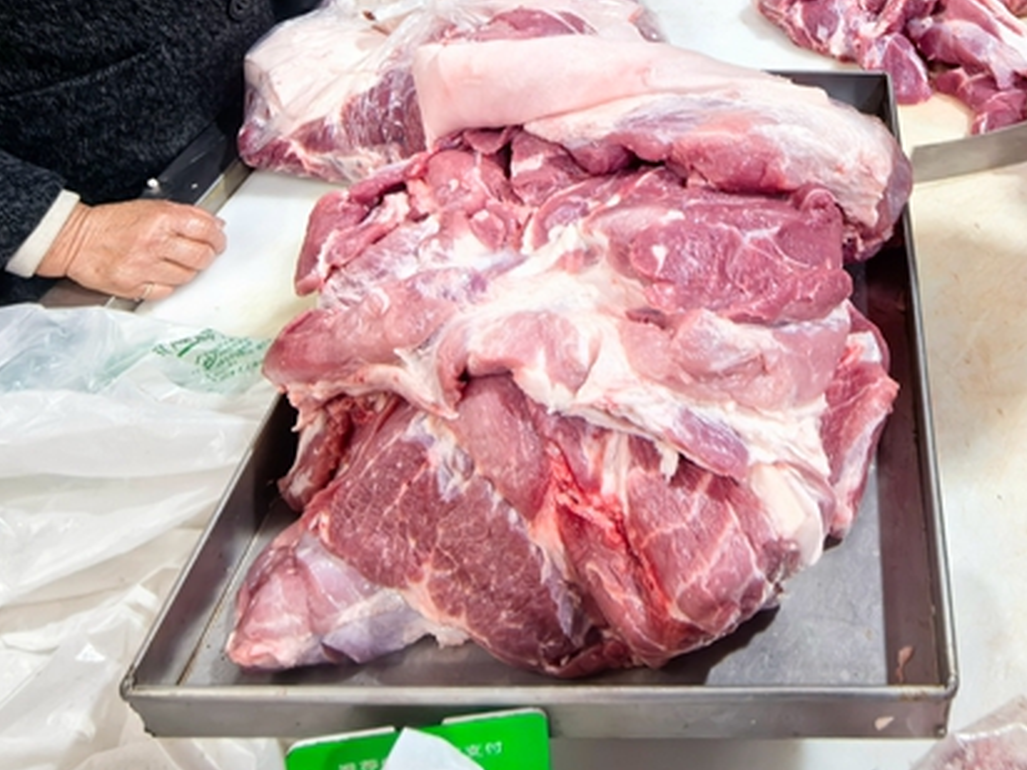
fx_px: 890
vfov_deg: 38.3
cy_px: -88
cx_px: 820
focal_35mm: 30
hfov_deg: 55.7
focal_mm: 1.95
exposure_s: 1/50
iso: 250
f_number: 2.2
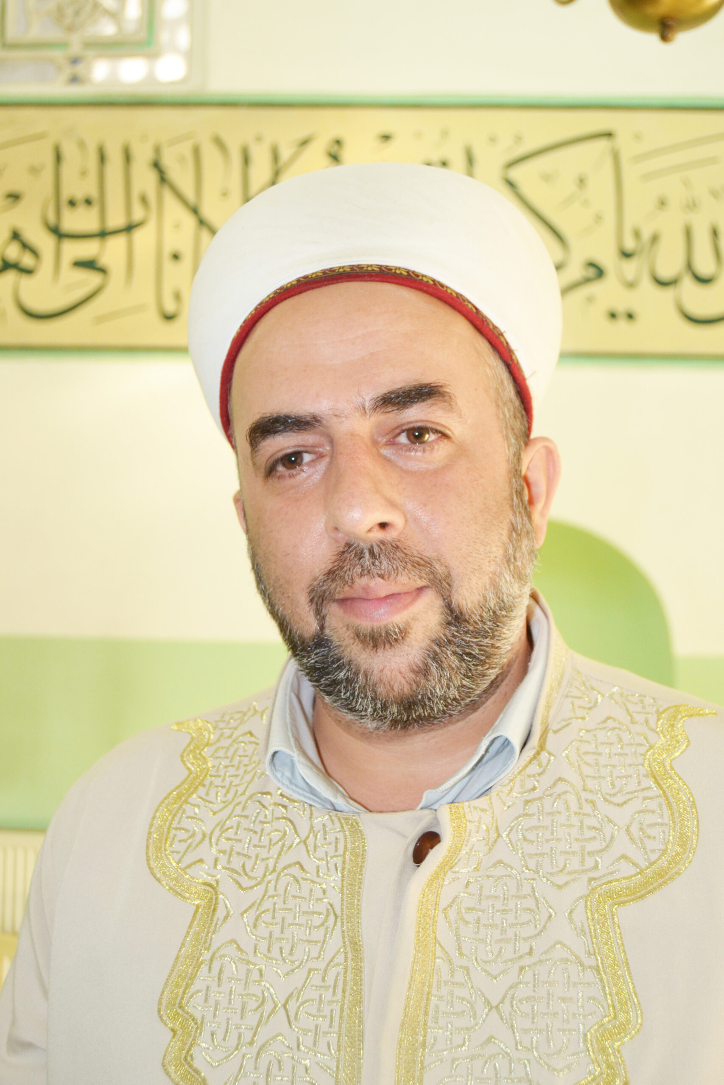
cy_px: 542
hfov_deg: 31.9
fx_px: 1267
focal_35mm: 42
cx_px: 362
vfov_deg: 46.4
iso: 1000
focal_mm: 28
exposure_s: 1/60
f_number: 4
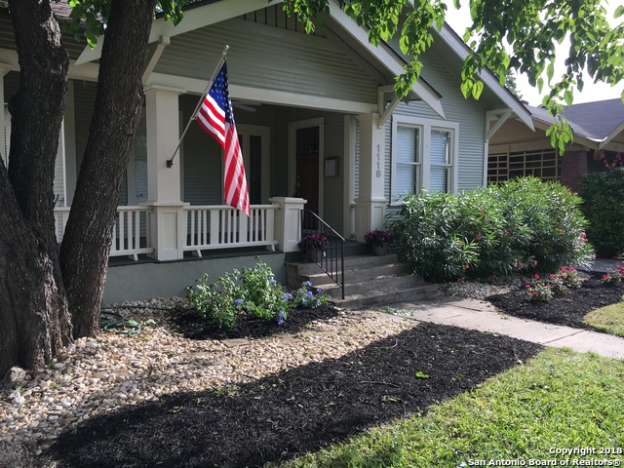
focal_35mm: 29
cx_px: 312
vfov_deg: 48.2
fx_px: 523
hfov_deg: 61.7
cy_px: 234
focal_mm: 4.15
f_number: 2.2
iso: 25
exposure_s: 1/481
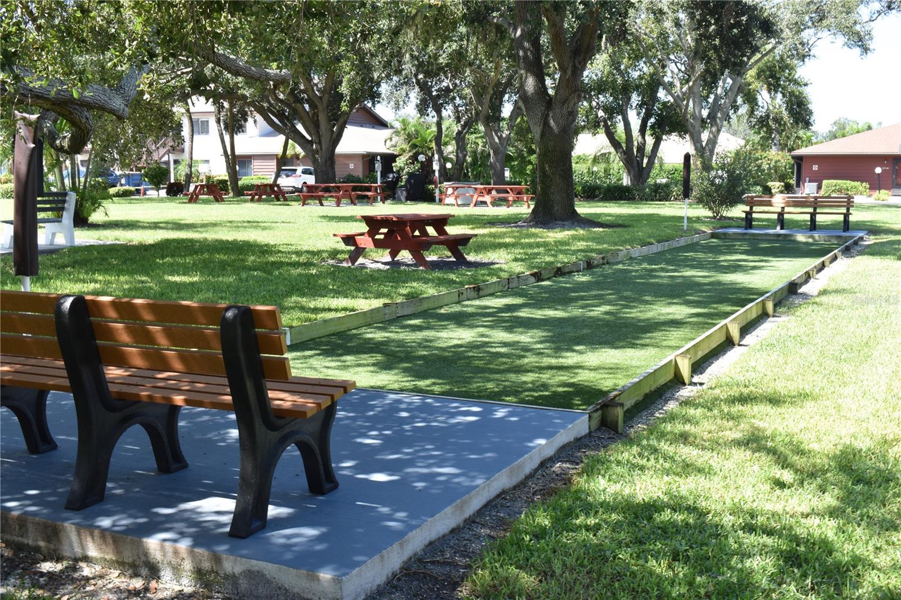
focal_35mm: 42
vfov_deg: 31.9
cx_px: 450
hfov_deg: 46.4
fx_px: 1051
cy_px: 300
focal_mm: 28
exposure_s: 1/50
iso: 220
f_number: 13
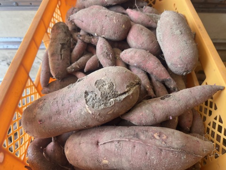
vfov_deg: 53.1
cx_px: 113
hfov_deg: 67.3
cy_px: 85
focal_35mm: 26
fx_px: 170
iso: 40
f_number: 1.5
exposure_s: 1/121
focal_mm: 5.7
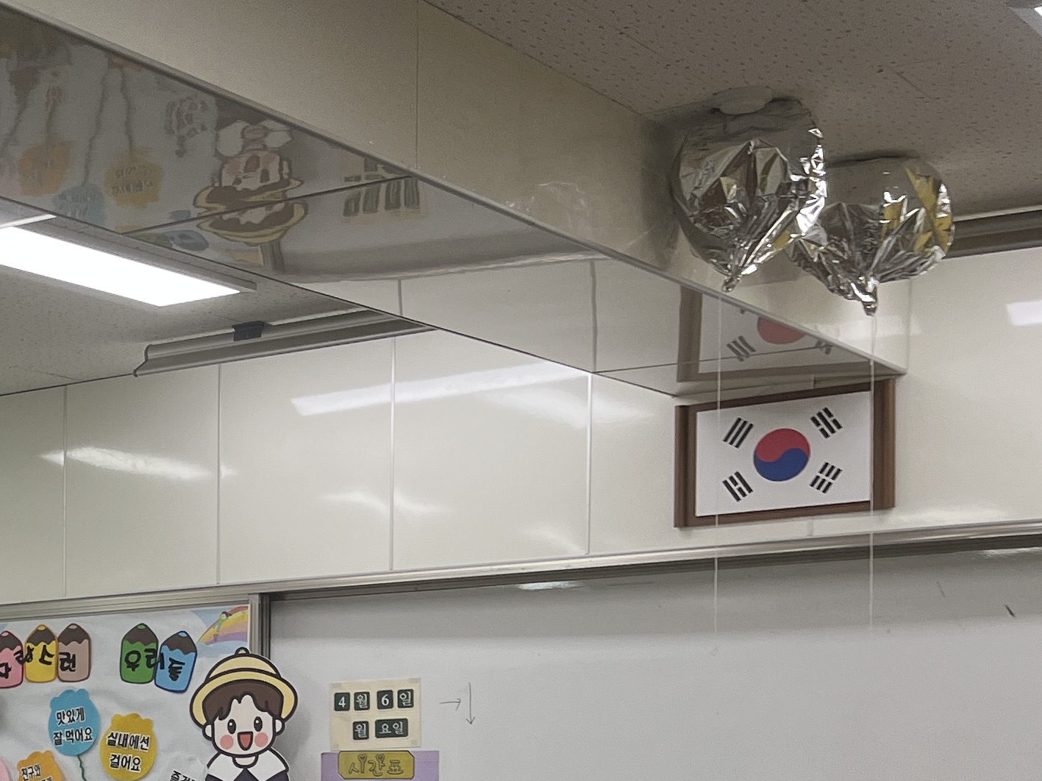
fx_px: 2227
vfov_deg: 19.1
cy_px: 869
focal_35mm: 74
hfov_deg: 22.5
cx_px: -429
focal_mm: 5.1
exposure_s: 1/164
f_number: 1.6
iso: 64
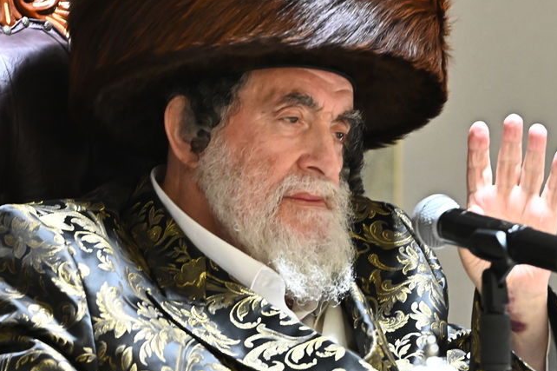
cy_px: 177
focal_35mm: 436
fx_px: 6741
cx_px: 328
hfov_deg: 4.7
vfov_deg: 3.1
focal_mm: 200
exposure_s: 1/200
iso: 3200
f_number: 5.6
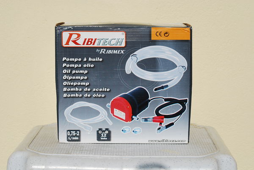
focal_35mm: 82
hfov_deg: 24.6
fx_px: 583
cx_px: 127
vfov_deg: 16.6
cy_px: 85
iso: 100
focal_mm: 55
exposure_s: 1/320
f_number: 9
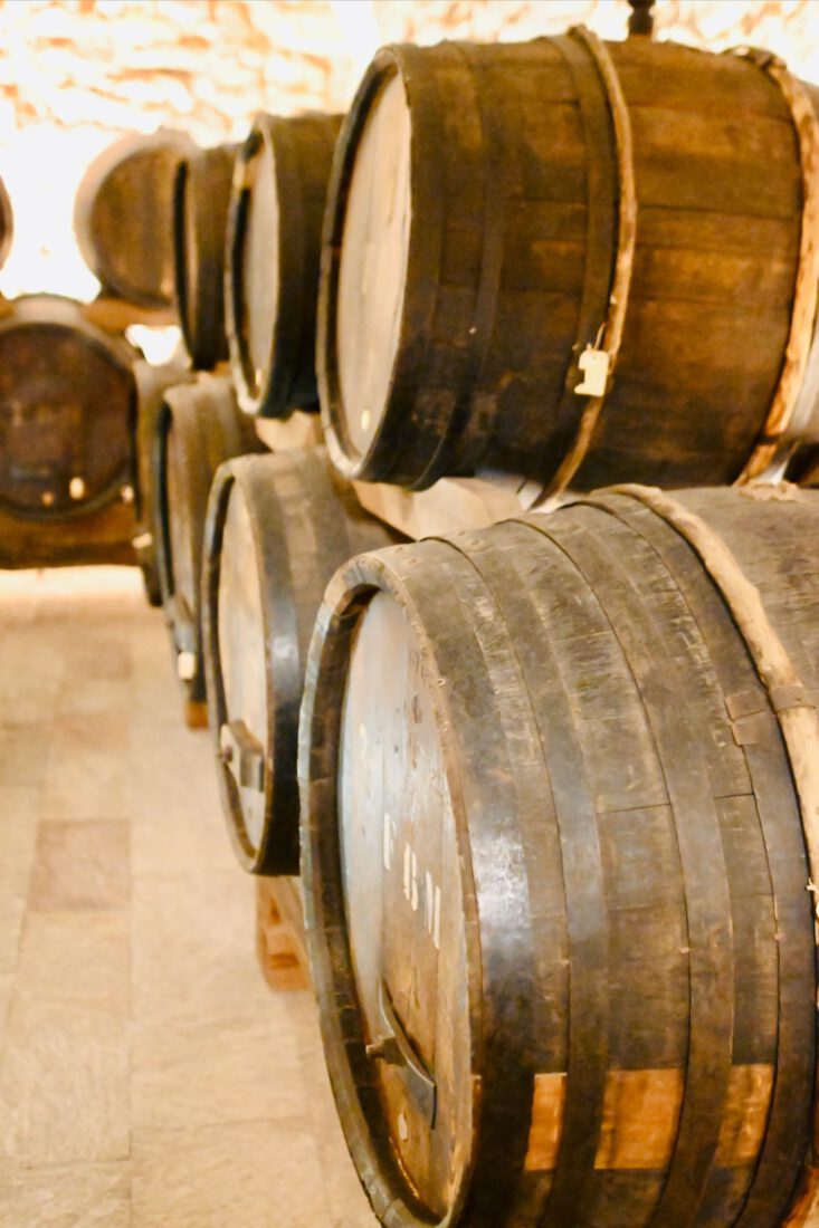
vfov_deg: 53.1
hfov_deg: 36.9
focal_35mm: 36
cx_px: 410
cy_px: 614
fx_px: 1229
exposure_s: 1/30
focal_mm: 24
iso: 12800
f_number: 1.4
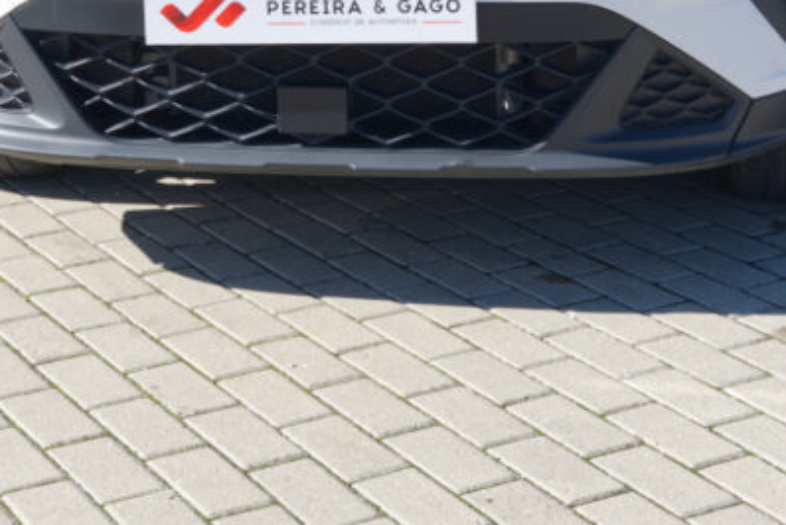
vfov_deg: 14.7
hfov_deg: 22.6
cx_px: 371
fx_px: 1966
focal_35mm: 90
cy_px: -129
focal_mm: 23.5
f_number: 8
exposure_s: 1/180
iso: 160
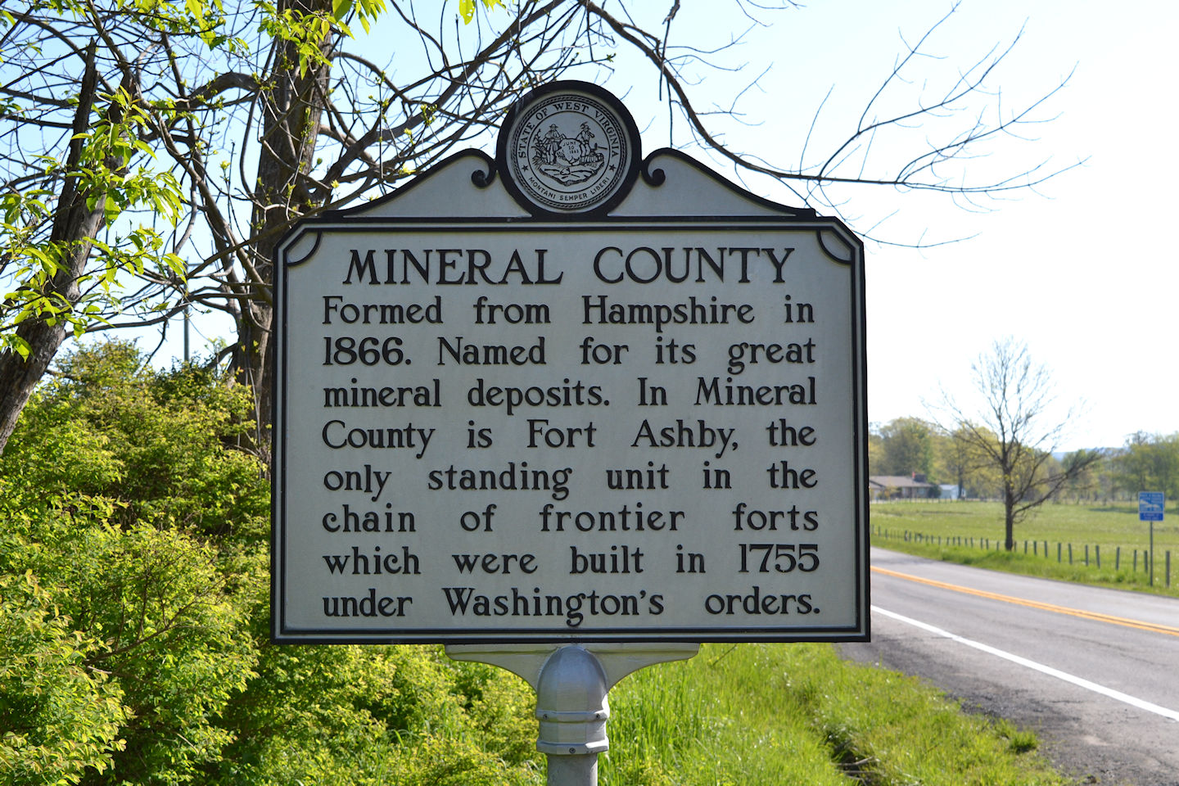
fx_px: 1572
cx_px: 590
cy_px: 393
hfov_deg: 41.1
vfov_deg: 28.1
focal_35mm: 48
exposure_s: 1/640
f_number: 8
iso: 400
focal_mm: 32
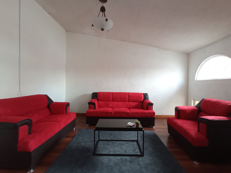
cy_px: 86
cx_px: 116
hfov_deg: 98.2
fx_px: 100
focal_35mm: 15
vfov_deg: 81.7
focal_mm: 1.65
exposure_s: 1/30
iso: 248
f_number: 2.2
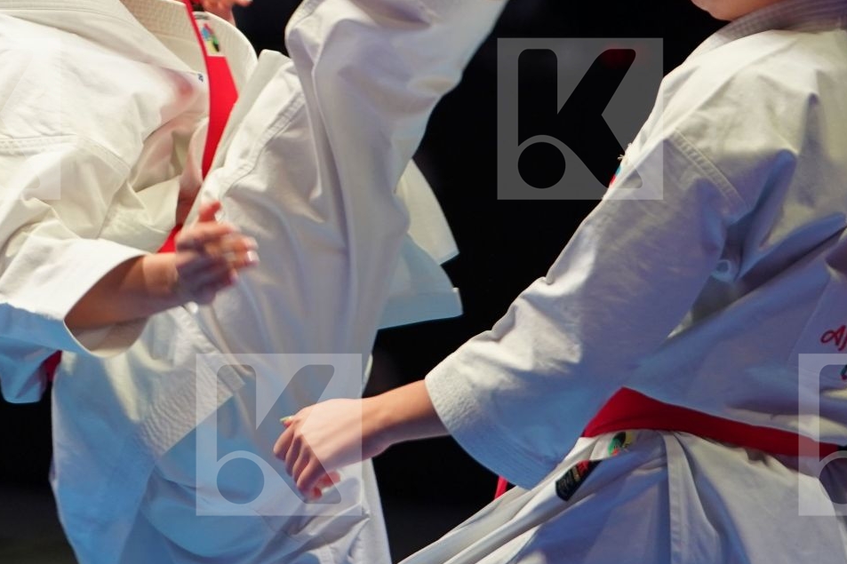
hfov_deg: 3.7
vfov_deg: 2.4
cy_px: 119
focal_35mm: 561
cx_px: 279
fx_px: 13196
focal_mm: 198
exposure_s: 1/500
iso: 800
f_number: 2.8
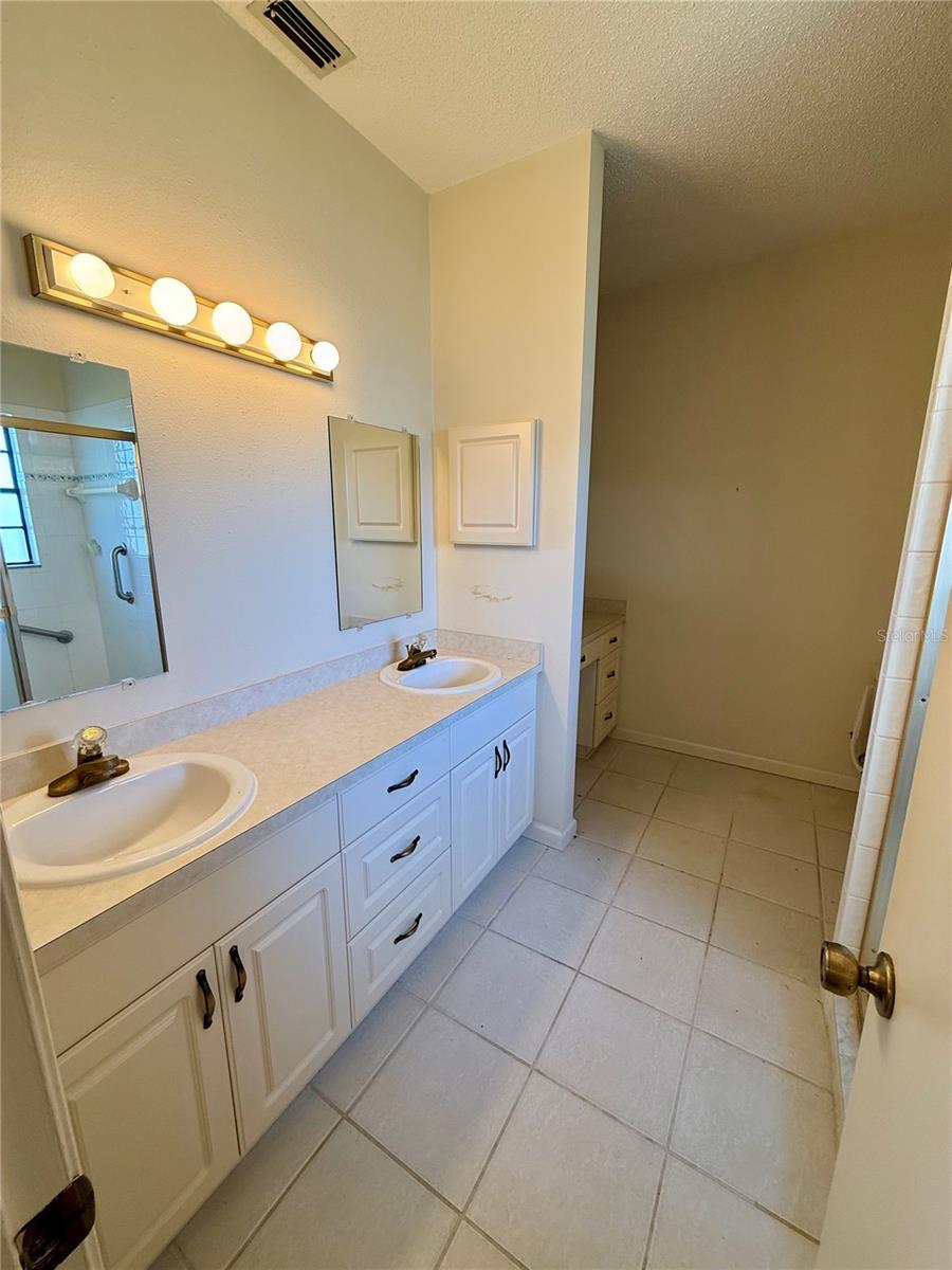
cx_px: 476
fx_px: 513
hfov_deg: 85.7
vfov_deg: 102.1
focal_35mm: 14
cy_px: 635
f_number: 2.2
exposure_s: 1/120
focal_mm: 2.22
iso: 125
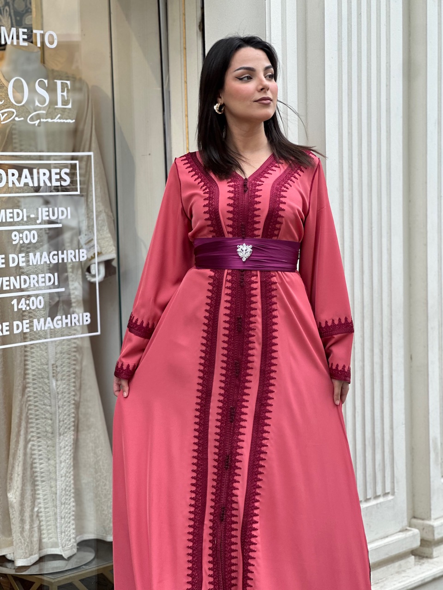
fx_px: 1314
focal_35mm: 77
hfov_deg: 19.1
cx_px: 222
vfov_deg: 25.3
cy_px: 295
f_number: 2.8
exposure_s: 1/100
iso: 80
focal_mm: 9
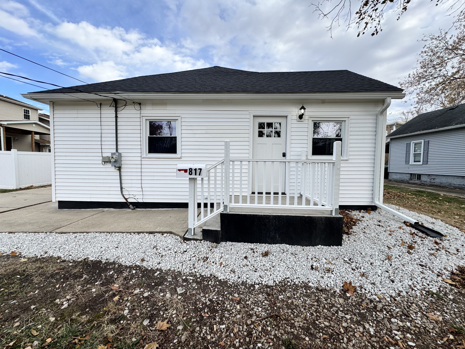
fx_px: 188
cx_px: 232
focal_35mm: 14
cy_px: 174
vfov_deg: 85.7
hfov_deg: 102.1
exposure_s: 1/675
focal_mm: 2.22
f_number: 2.2
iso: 40
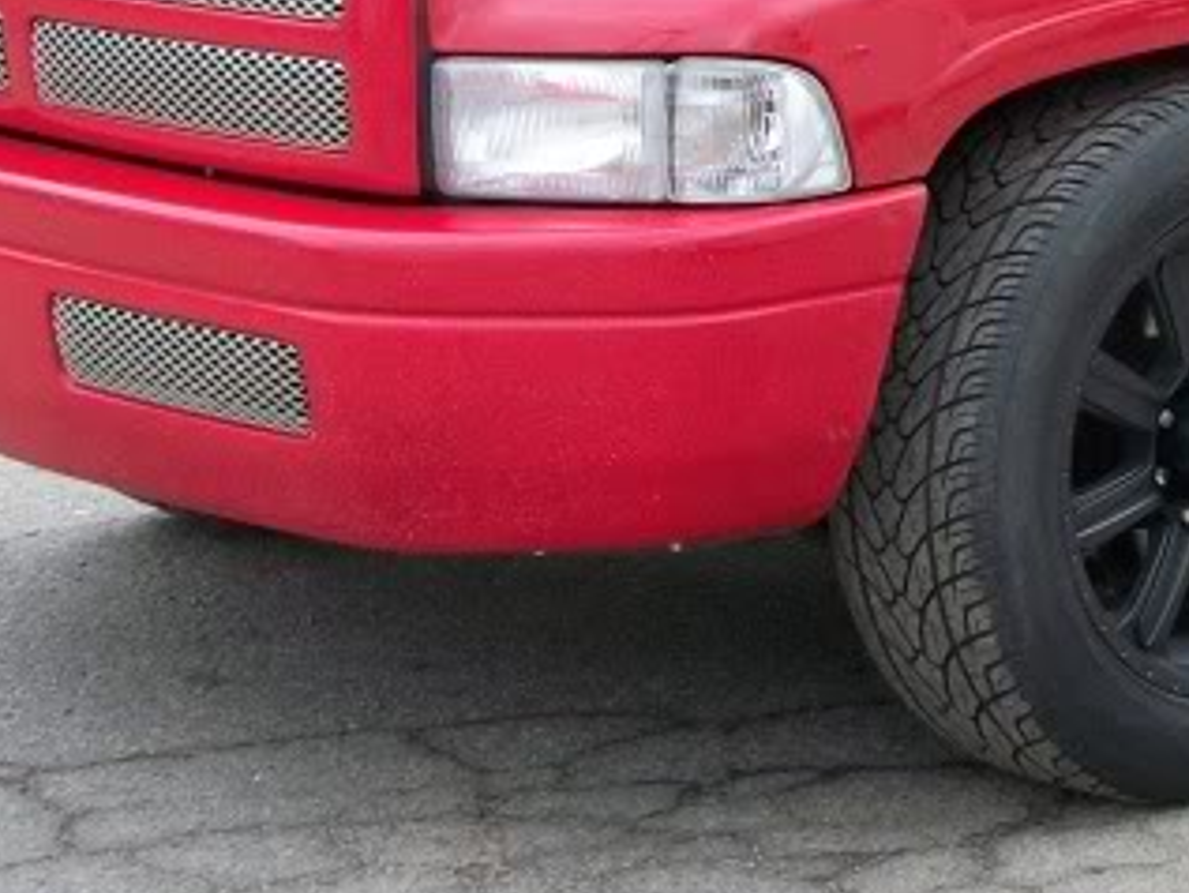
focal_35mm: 142
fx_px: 4879
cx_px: 1418
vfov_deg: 10.4
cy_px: -15
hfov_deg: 13.5
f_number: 3.5
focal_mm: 7.8
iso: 80
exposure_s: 1/320
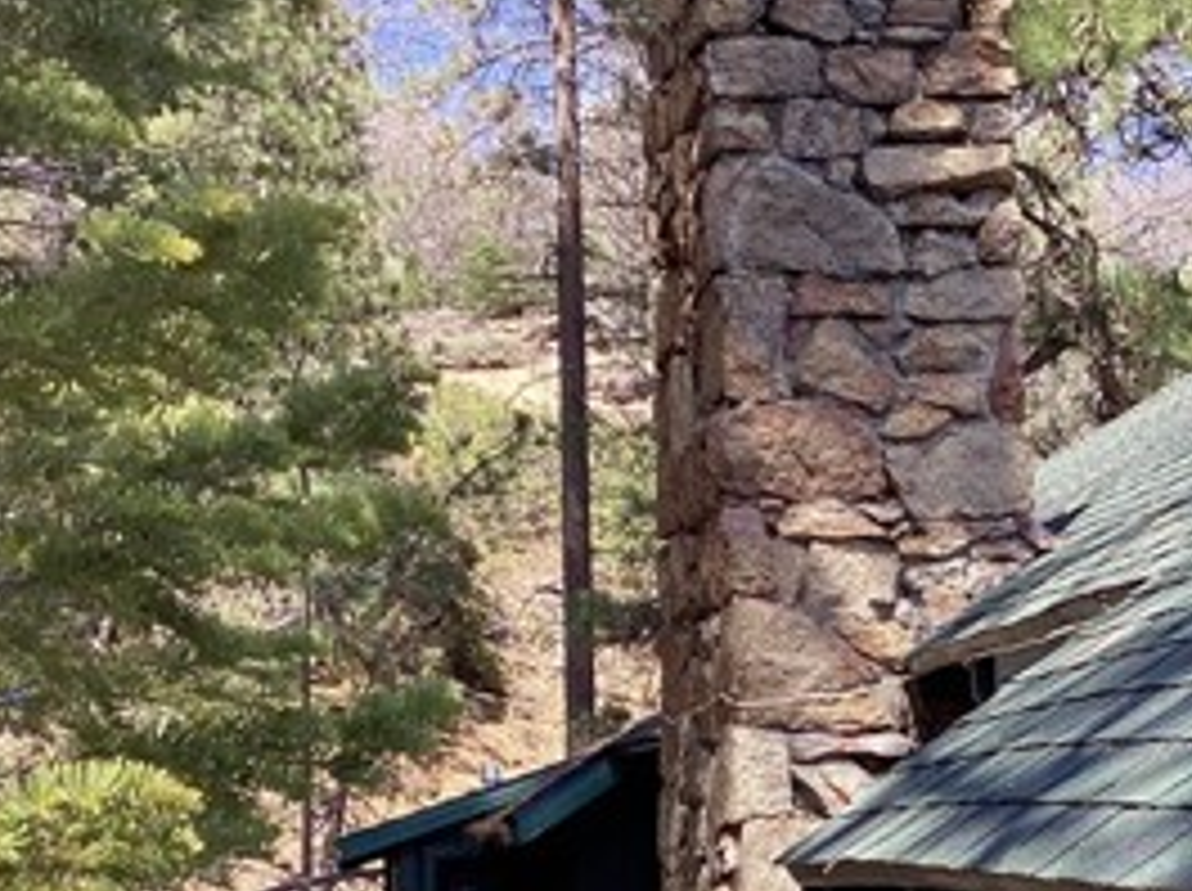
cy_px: 752
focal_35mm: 75
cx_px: 1053
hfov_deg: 25.3
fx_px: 2579
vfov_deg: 19.3
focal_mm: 3.3
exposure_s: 1/165
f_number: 2.4
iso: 25
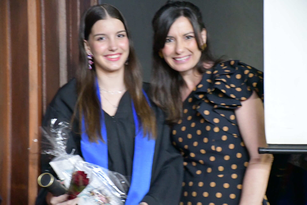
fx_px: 1023
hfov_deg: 17.1
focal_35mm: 120
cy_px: 102
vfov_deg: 11.4
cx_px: 154
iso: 12800
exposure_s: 1/13
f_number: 5.3
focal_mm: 80
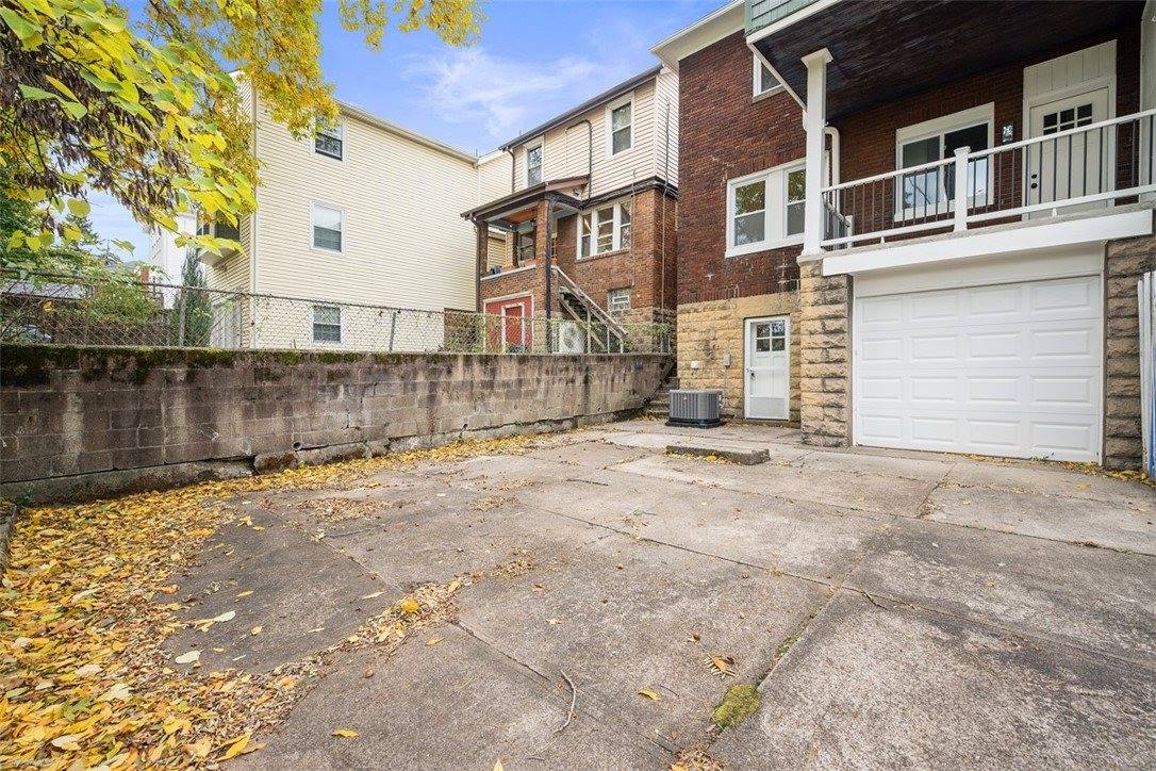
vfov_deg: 75.5
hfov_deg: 98.5
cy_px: 386
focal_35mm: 16
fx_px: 498
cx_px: 578
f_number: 8
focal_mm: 15.5
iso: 400
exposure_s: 1/30
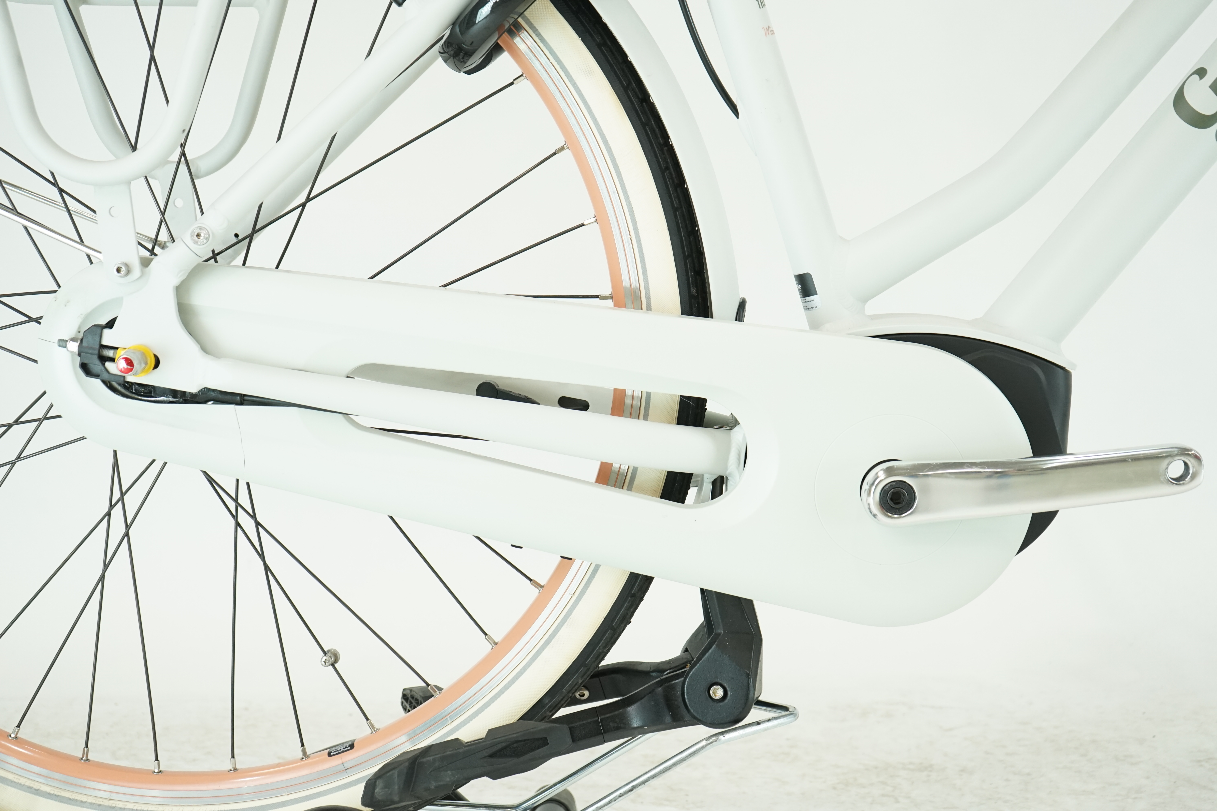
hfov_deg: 38.9
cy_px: 406
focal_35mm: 51
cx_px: 608
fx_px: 1724
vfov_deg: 26.5
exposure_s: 1/200
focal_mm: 51
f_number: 5.6
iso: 1600
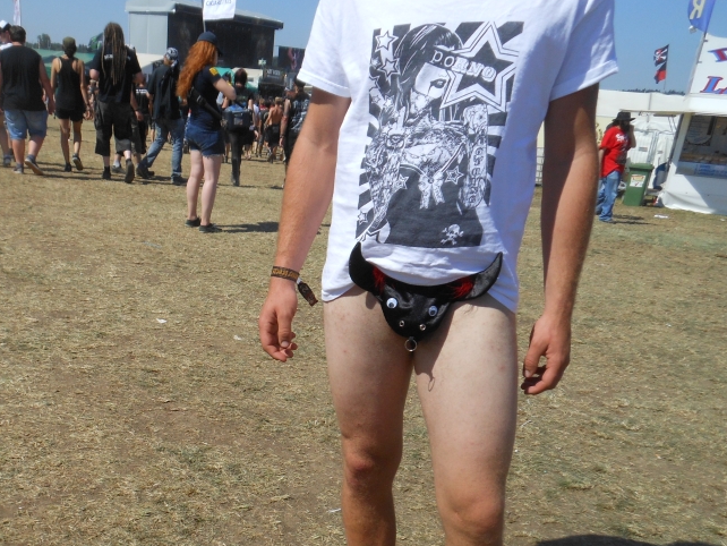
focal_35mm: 37
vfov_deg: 38.5
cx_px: 256
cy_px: 328
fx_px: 777
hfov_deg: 49.4
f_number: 3.2
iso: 80
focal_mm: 4.5
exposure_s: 1/1500
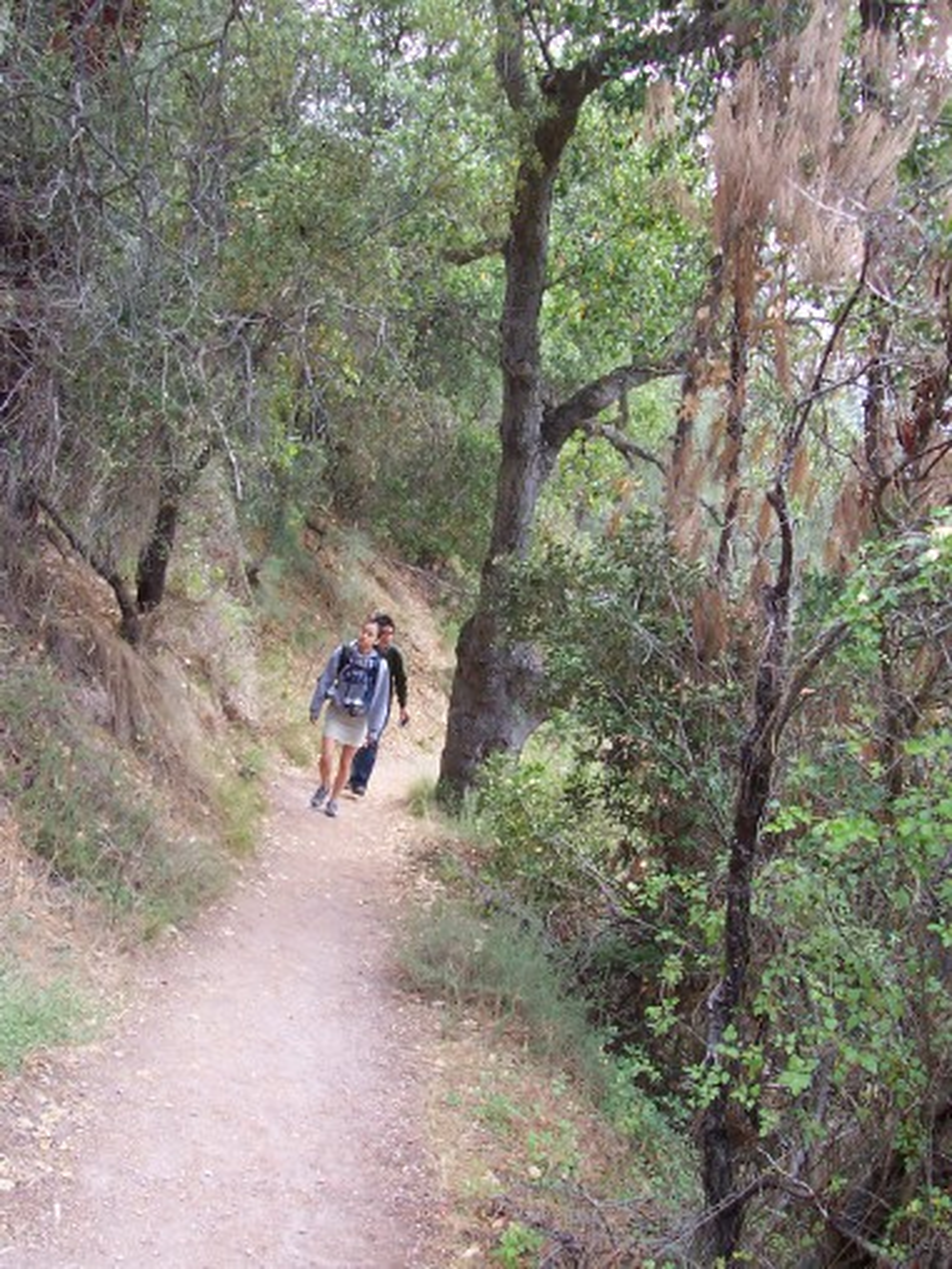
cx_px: 476
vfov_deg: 50.1
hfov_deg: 38.7
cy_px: 634
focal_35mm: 37
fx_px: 1357
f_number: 2.8
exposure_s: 1/90
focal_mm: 5.6
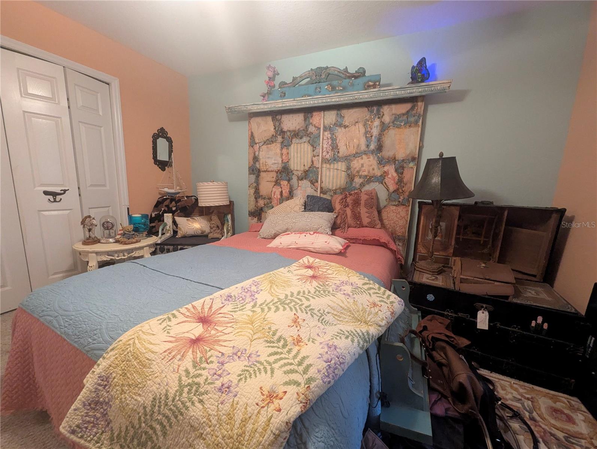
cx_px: 298
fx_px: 225
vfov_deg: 90.1
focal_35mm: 13
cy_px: 224
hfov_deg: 106.1
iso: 531
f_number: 2.2
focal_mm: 1.95
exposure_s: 1/24
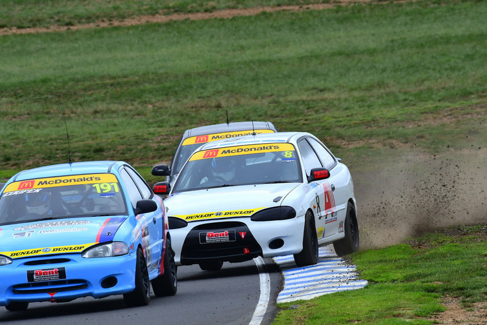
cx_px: 244
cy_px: 162
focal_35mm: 750
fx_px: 10153
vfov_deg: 1.8
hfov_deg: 2.7
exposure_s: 1/640
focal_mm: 500
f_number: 13
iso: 640
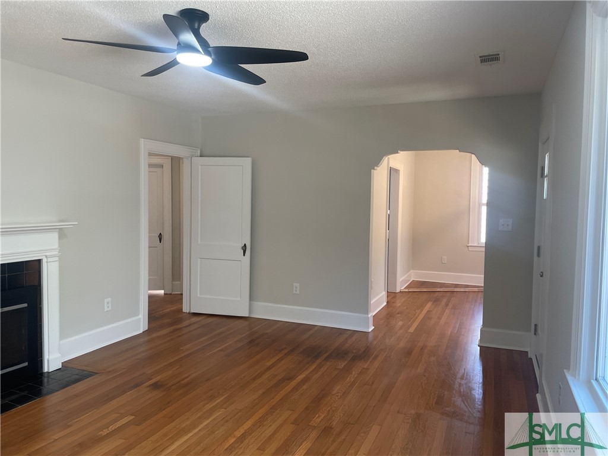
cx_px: 304
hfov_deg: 67.3
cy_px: 228
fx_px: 457
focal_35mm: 26
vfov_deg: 53.1
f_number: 1.6
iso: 80
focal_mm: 4.2
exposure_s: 1/120
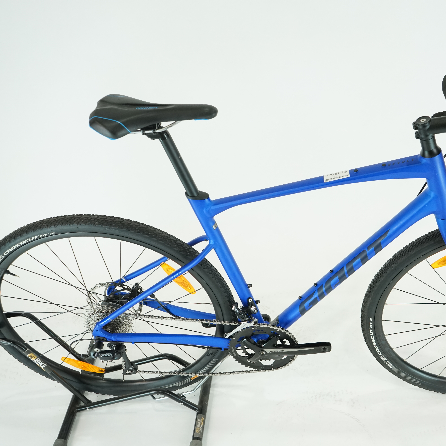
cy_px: 224
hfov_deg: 40.4
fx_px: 598
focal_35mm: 41
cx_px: 302
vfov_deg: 40.9
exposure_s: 1/200
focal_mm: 32
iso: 1600
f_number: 5.6
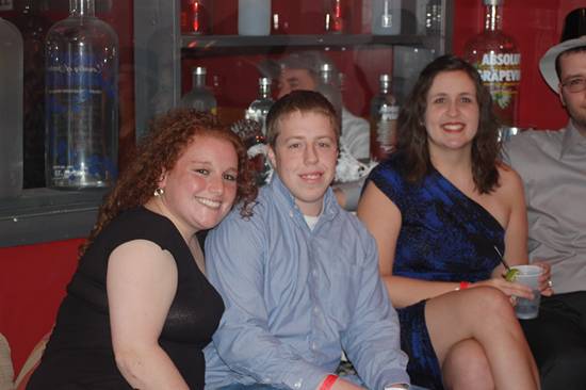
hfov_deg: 22.6
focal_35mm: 90
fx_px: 1464
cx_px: 293
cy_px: 195
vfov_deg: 15.2
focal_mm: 60
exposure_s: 1/60
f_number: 4.2
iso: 400
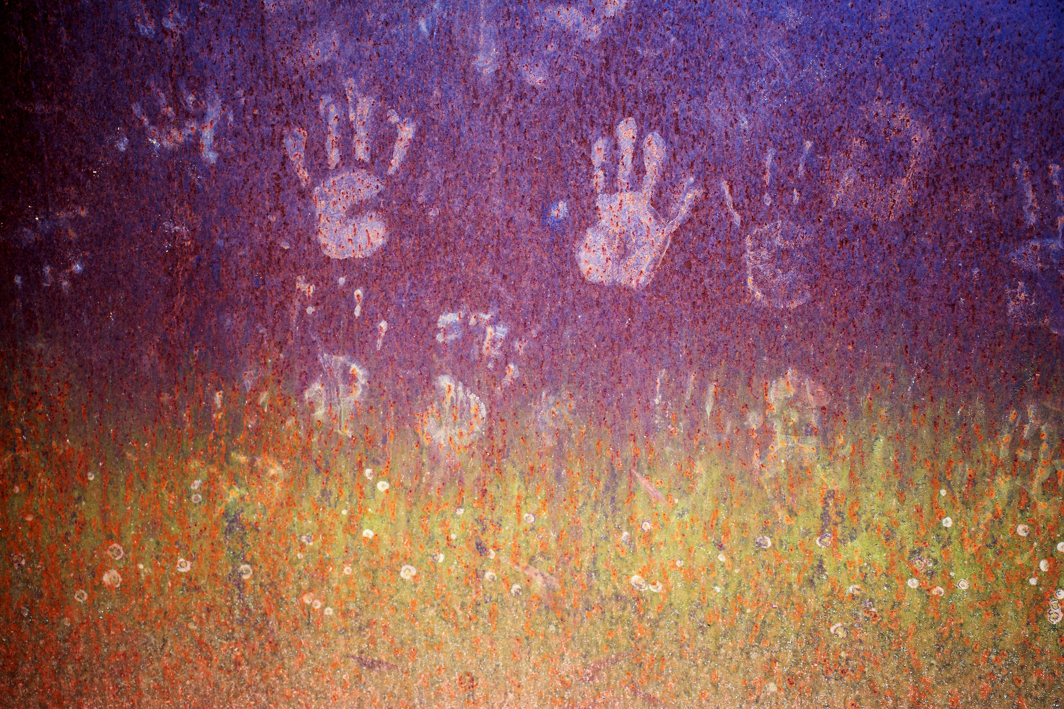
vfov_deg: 23.8
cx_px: 532
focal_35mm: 57
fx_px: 1685
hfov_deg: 35.1
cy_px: 354
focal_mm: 38
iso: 100
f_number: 5
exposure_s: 1/30
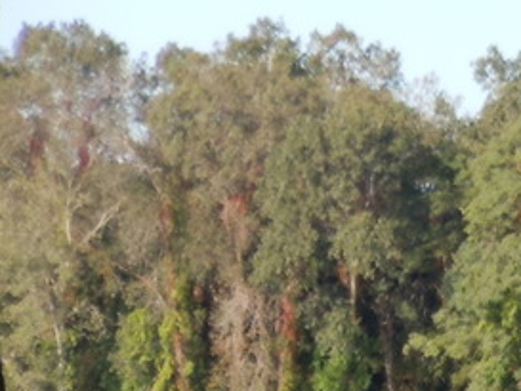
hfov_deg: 3.4
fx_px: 8643
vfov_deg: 2.6
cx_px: 729
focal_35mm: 574
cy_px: 500
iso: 100
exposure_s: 1/200
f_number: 5.6
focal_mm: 35
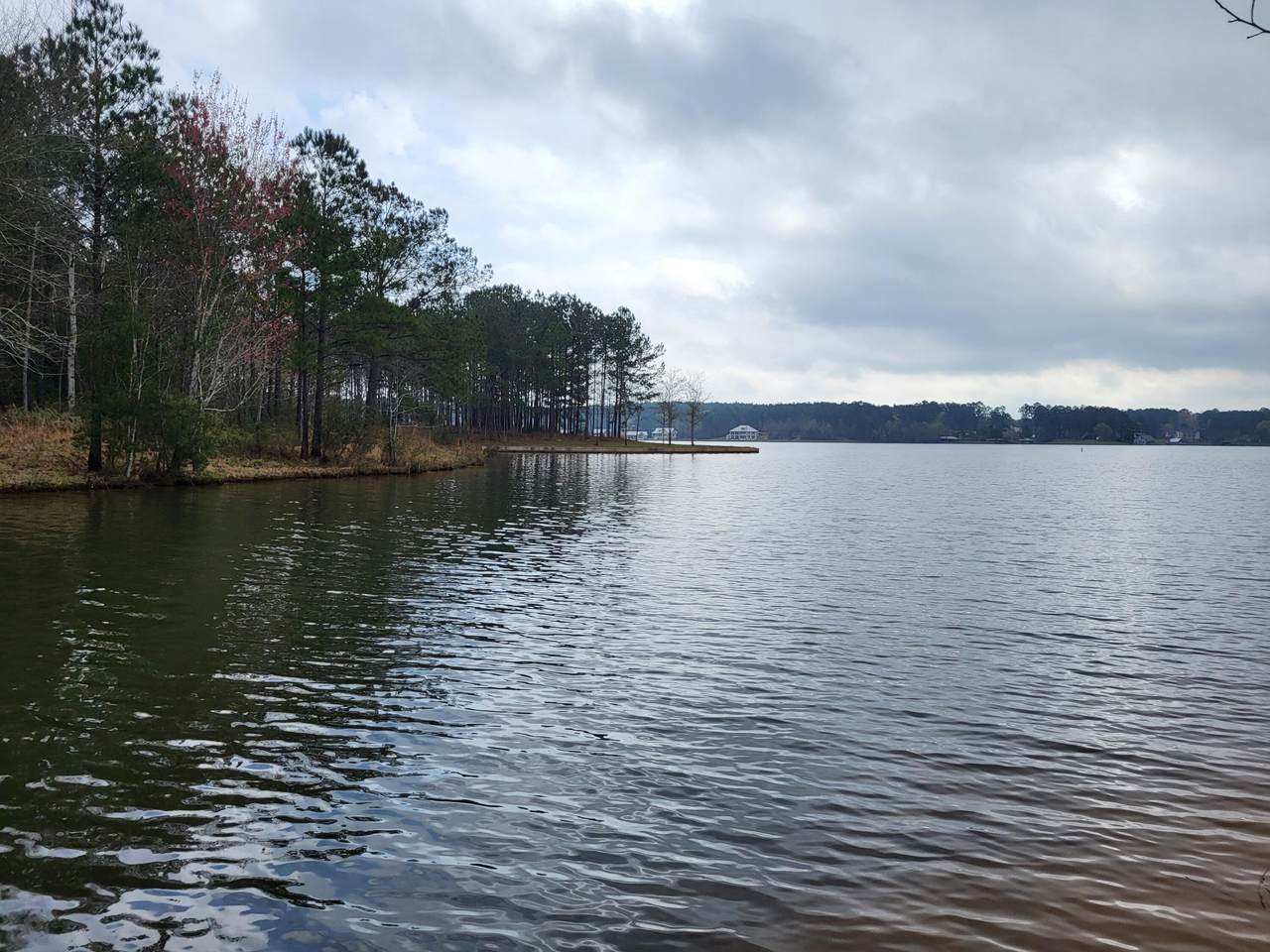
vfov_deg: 53.1
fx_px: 954
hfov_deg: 67.3
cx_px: 635
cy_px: 476
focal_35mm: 26
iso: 40
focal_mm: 5.4
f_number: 1.8
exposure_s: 1/2767
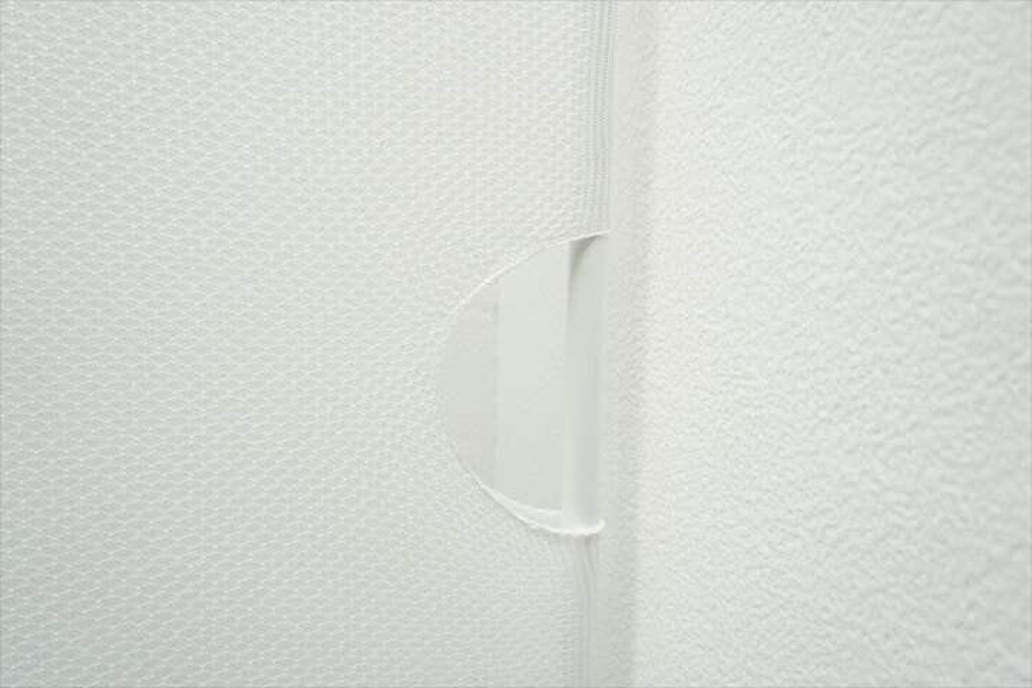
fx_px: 903
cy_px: 344
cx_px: 516
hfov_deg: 59.5
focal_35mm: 32
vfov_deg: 41.7
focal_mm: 21
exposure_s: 1/40
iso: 125
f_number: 4
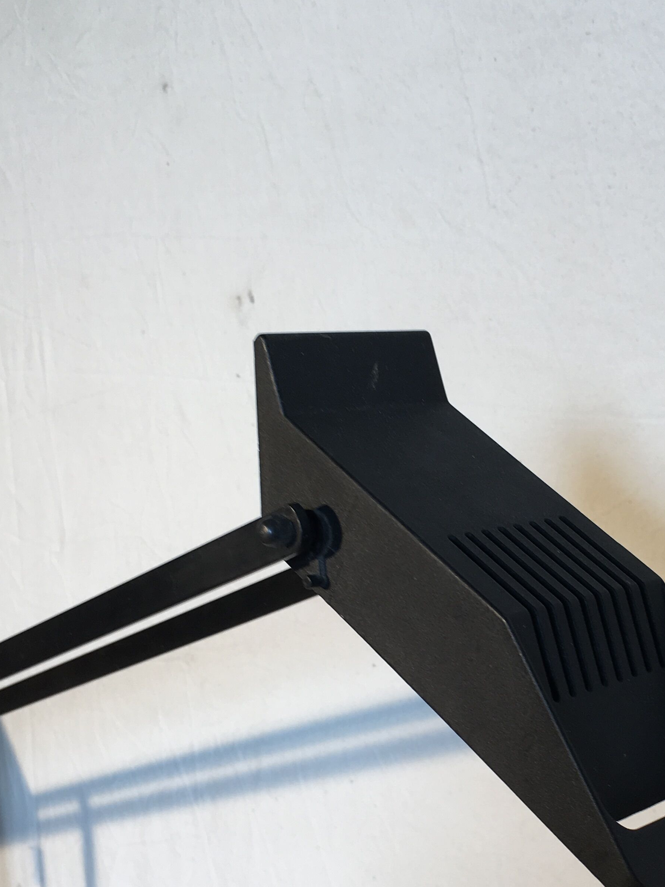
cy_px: 601
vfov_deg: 38.4
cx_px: 423
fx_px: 1255
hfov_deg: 29.5
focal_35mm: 49
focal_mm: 4.15
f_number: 2.2
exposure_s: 1/50
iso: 25
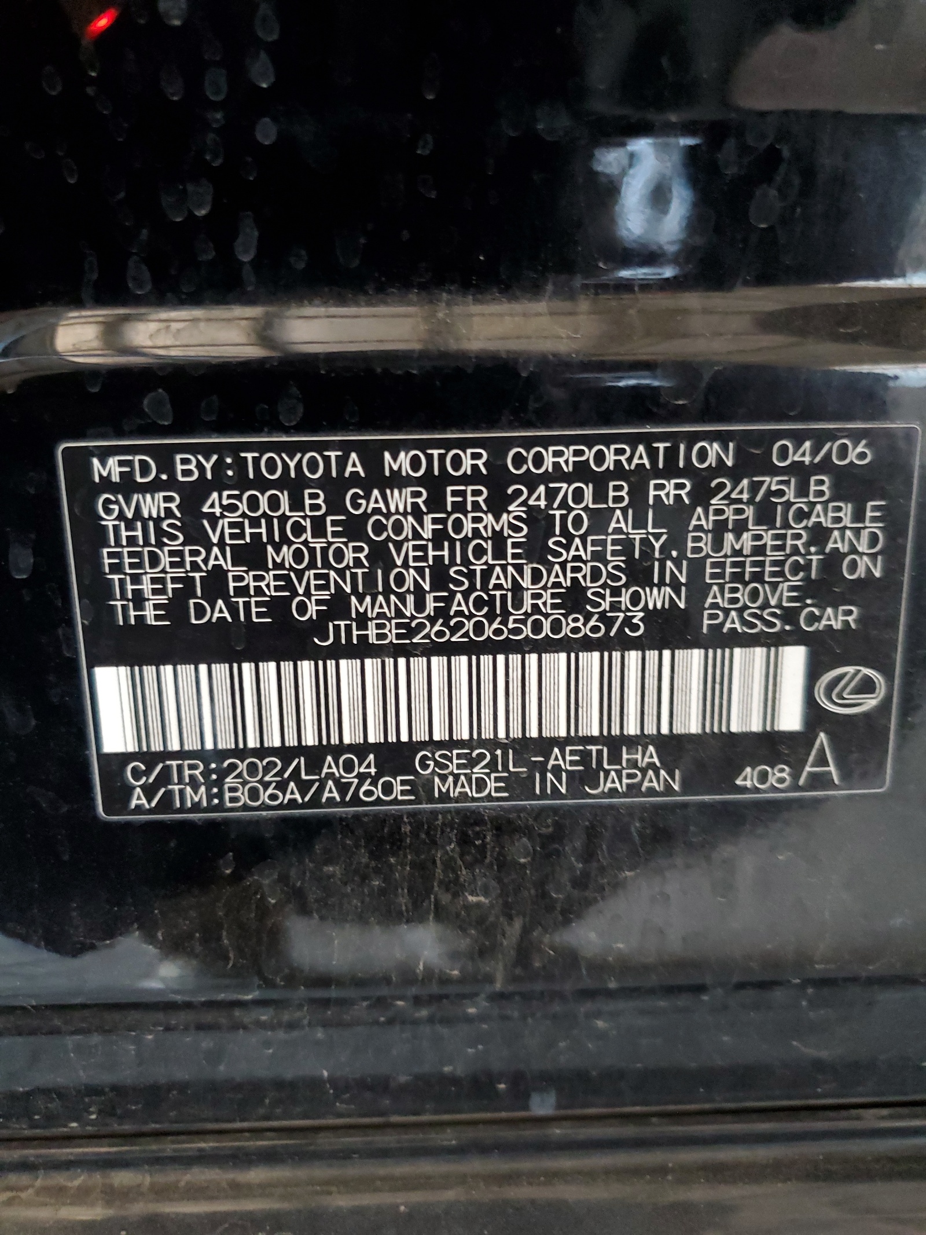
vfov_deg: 67.3
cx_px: 463
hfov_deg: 53.1
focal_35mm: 26
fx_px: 927
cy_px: 618
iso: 306
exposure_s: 1/15
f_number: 1.5
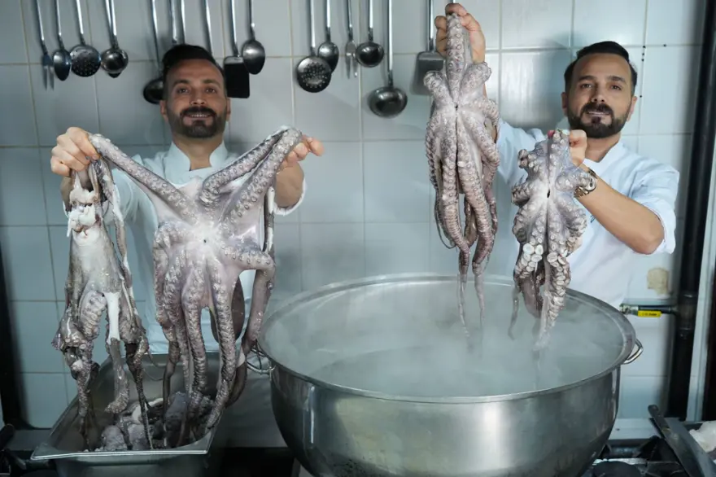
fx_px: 755
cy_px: 238
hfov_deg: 50.7
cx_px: 358
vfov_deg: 35.0
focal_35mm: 38
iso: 1000
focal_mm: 38
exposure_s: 1/100
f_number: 4.5
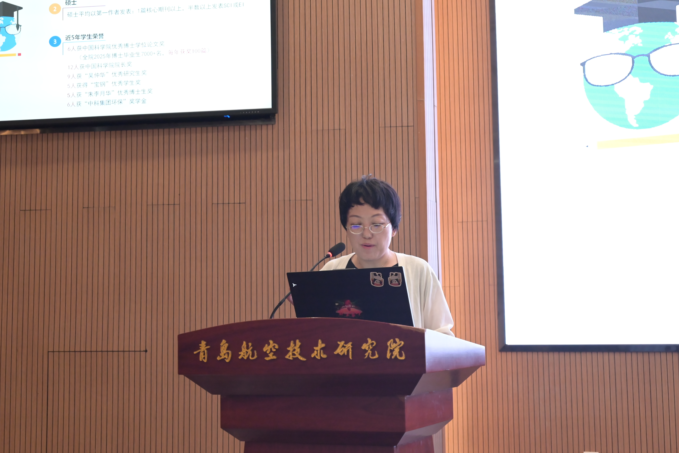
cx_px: 339
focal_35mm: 52
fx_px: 981
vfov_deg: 26.0
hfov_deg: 38.2
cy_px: 228
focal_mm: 50
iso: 4000
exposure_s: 1/100
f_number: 6.3
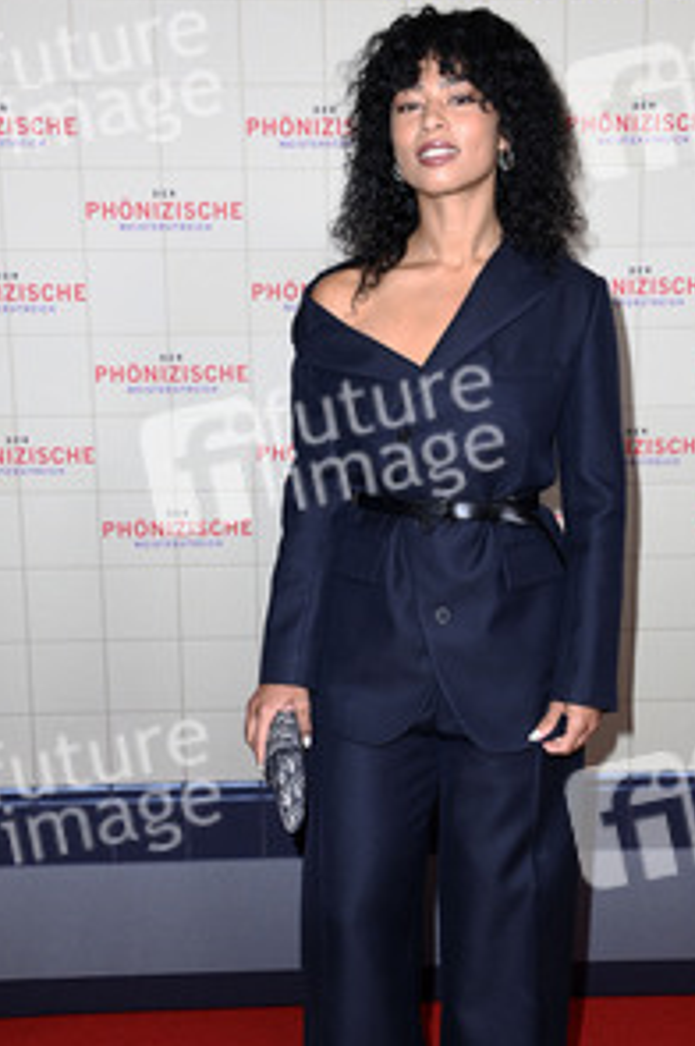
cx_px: 426
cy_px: 628
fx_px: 1770
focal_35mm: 61
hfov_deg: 22.2
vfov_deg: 32.8
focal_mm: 45
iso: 800
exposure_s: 1/250
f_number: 5.6
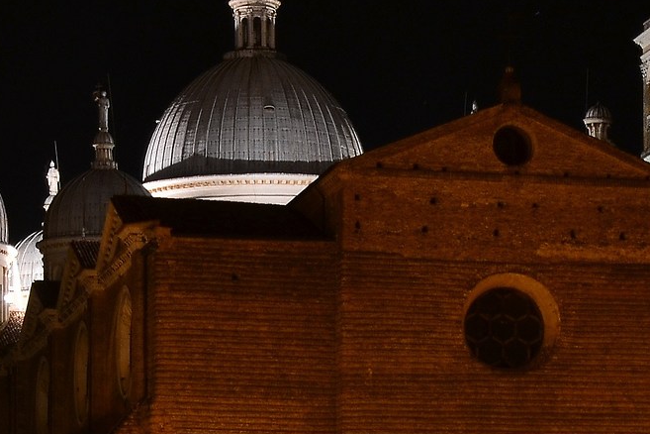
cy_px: 584
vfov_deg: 7.1
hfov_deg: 10.7
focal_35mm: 192
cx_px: 572
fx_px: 3463
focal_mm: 35
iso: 100
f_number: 11
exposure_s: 15
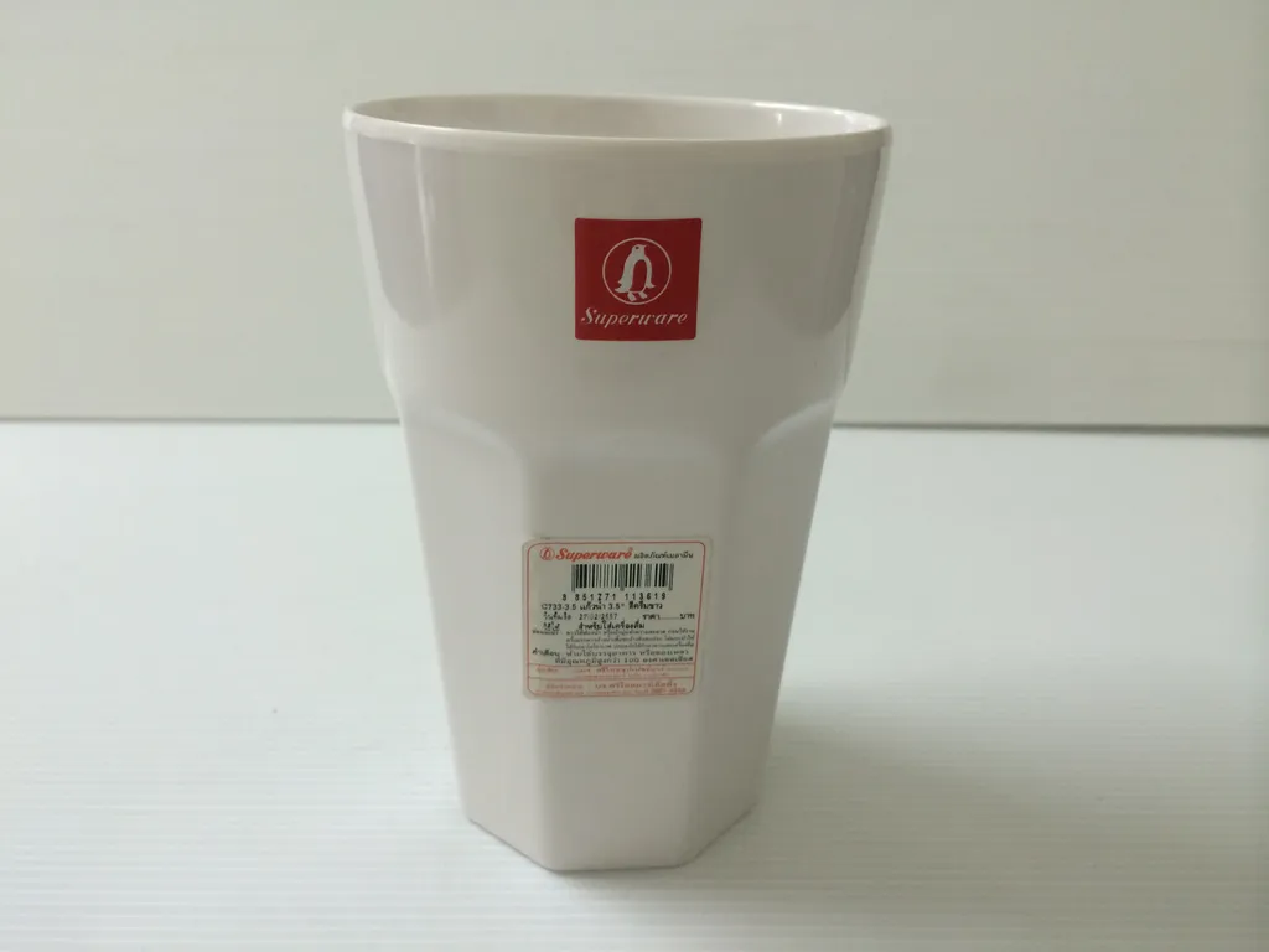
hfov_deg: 60.0
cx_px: 634
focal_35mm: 30
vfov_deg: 46.8
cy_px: 476
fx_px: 1100
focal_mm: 4.12
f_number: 2.2
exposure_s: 1/33
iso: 125
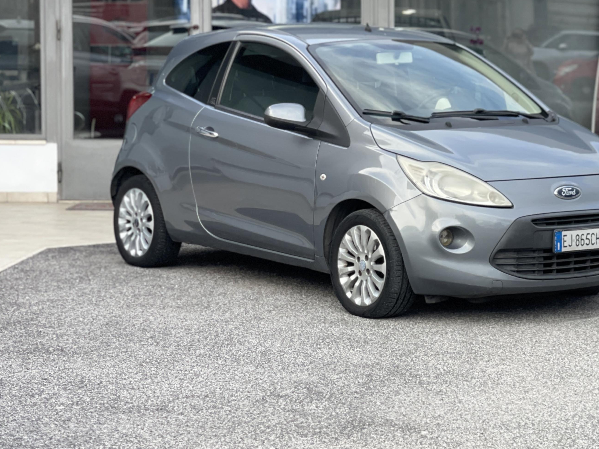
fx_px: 1713
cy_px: 197
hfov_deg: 19.8
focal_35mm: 99
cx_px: 373
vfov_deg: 14.9
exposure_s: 1/121
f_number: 2.2
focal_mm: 7.5
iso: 64
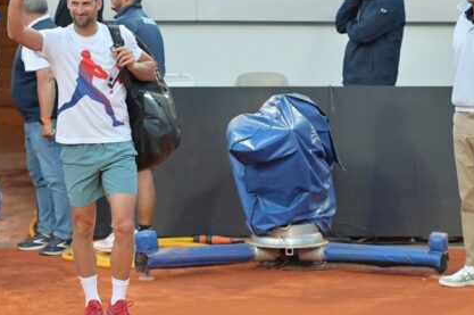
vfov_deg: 5.3
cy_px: 61
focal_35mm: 258
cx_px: 175
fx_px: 3393
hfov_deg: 8.0
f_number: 2.8
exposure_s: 1/2500
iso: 1600
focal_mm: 140
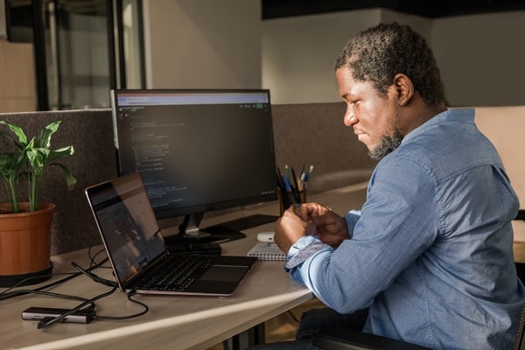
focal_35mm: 45
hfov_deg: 43.6
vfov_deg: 29.9
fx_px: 656
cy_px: 175
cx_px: 262
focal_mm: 30.2
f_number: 3.6
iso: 400
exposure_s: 1/180
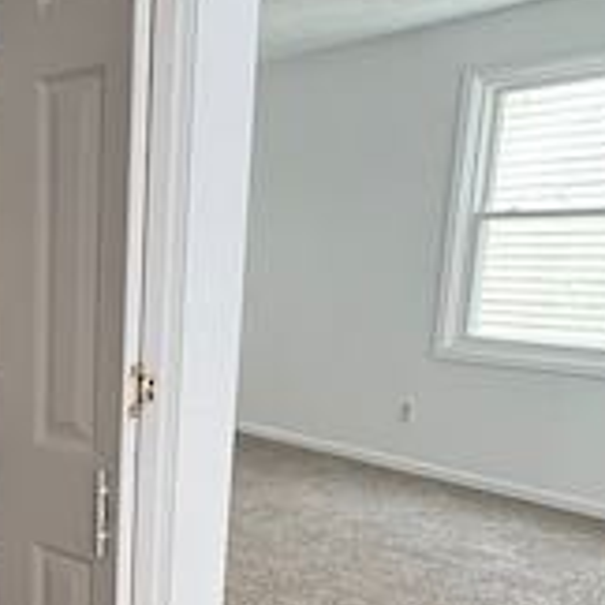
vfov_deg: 34.0
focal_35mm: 49
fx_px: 969
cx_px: -116
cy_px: 452
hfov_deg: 29.8
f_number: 2.2
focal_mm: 2.22
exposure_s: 1/120
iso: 160
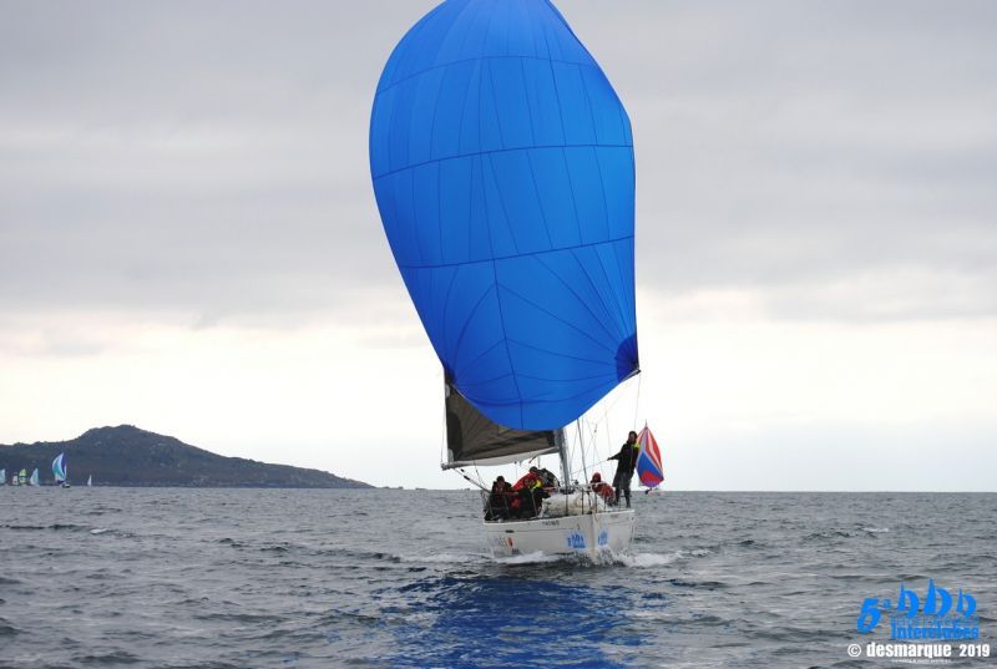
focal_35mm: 90
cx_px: 498
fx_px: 2498
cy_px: 334
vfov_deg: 15.3
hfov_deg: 22.6
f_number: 6.3
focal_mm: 60
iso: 100
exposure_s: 1/640
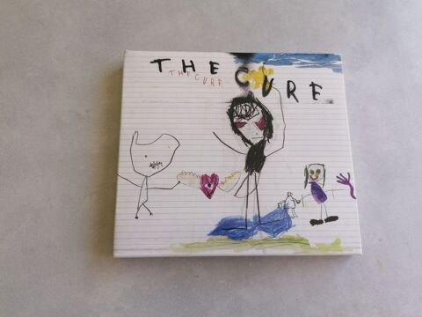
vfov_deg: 51.4
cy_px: 158
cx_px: 211
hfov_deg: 65.3
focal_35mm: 27
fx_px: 329
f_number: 1.8
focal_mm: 4.75
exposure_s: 1/100
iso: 50
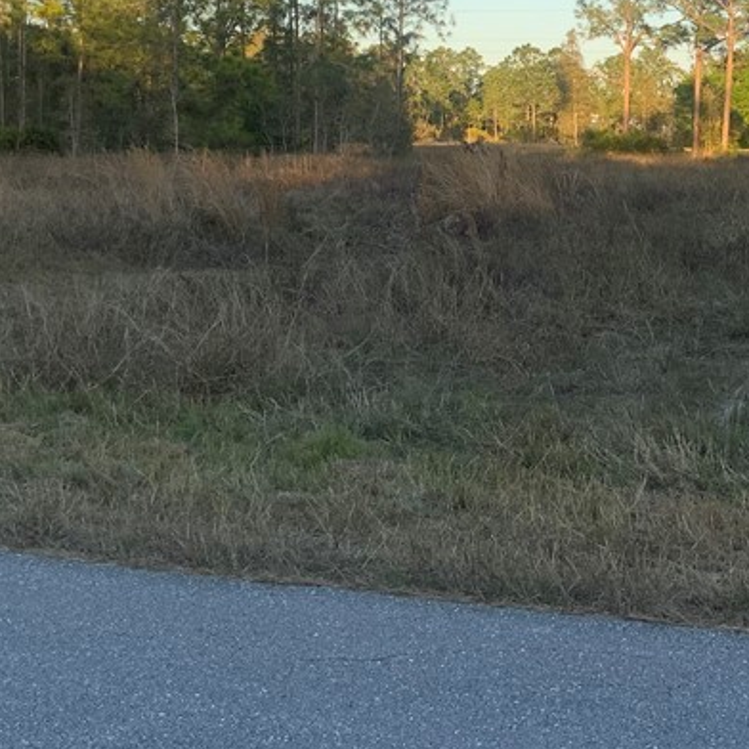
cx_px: 636
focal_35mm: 67
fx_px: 1640
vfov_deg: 25.3
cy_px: 147
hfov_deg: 25.1
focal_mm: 3
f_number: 1.8
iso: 16
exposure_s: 1/606
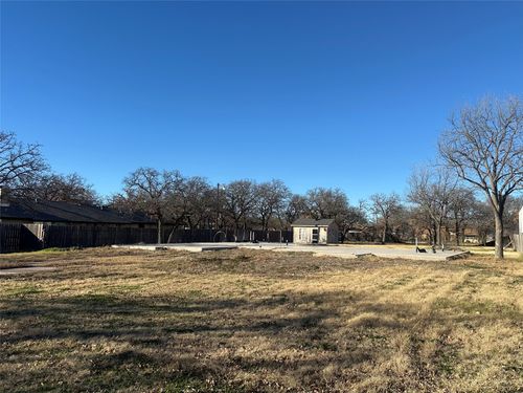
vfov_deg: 56.8
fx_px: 363
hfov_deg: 71.6
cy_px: 196
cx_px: 262
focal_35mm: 24
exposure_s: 1/3861
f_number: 1.78
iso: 80
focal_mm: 6.86
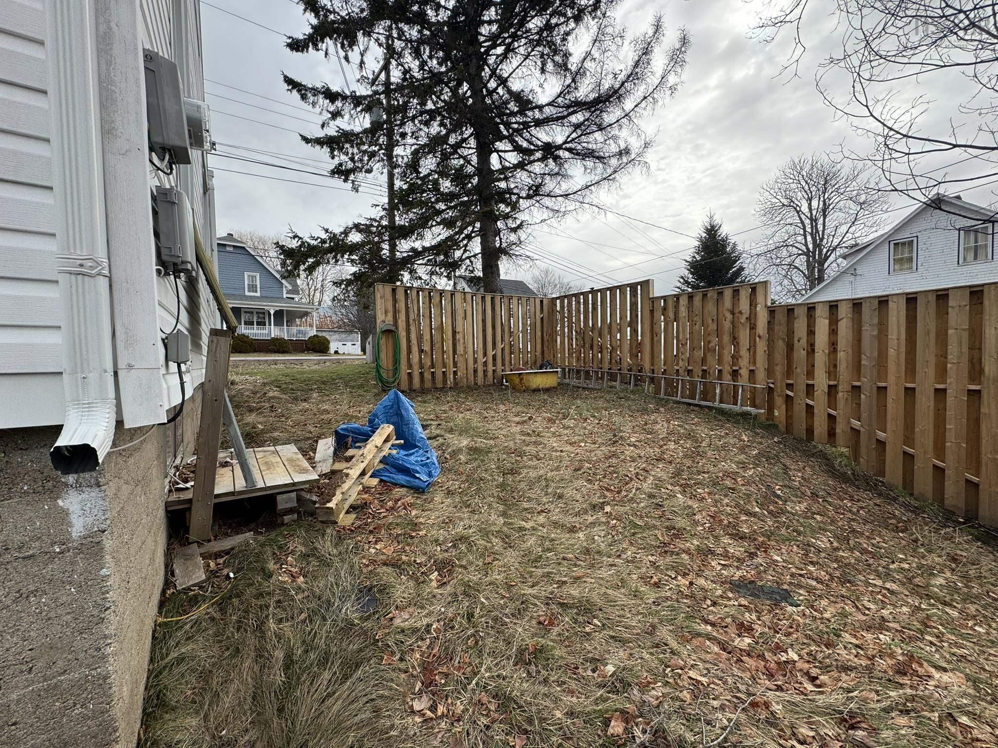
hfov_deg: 102.1
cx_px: 499
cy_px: 374
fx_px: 404
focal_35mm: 14
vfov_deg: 85.7
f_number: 2.2
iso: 40
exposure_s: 1/831
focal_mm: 2.22
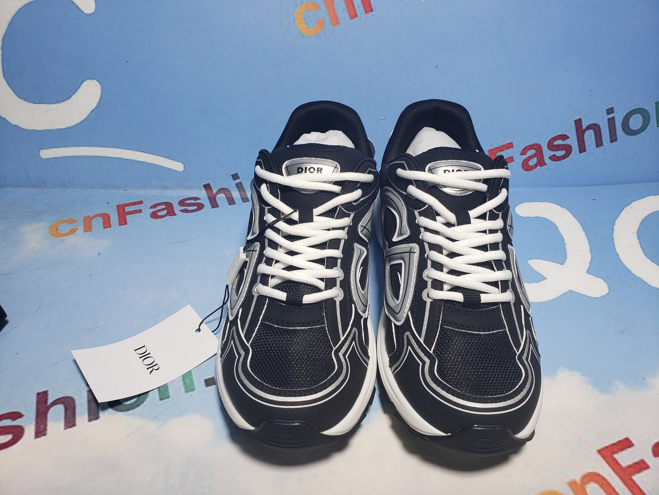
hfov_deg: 67.3
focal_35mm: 26
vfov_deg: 53.1
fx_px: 495
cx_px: 330
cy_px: 248
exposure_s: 1/167
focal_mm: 4.3
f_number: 2.4
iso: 50
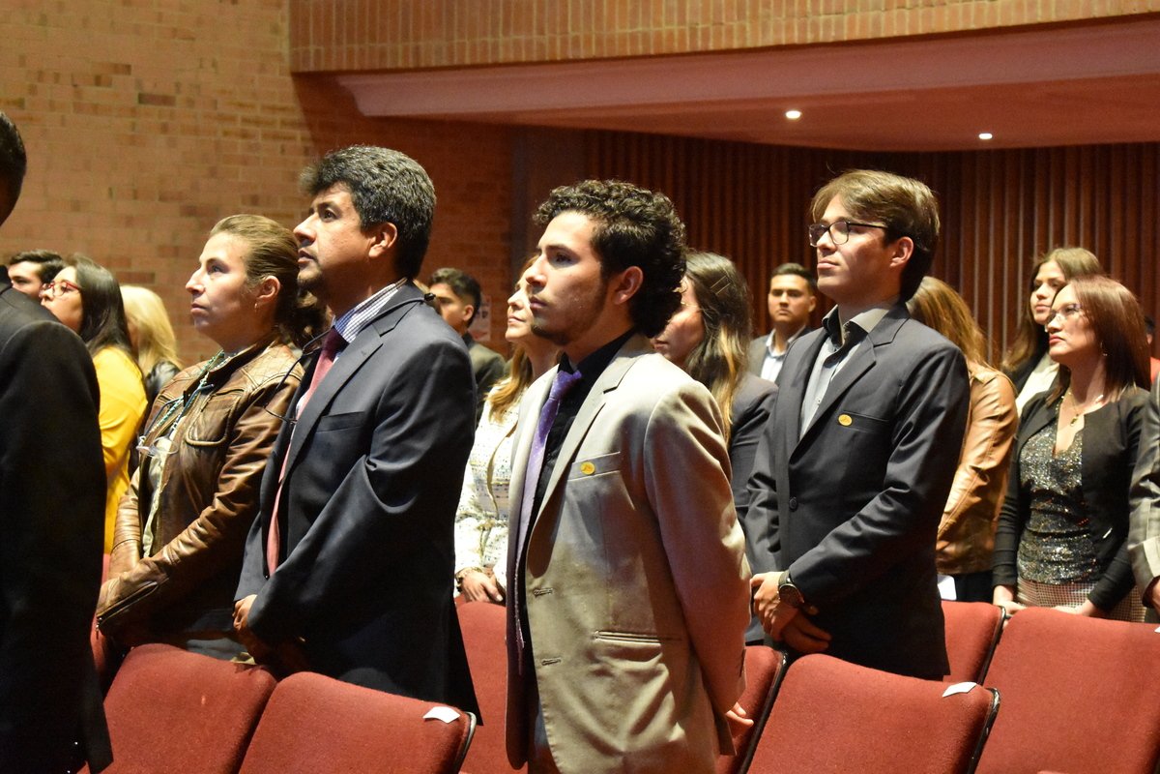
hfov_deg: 24.6
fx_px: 2658
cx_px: 580
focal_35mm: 82
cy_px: 387
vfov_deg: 16.6
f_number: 5.6
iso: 12800
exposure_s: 1/25
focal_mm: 55
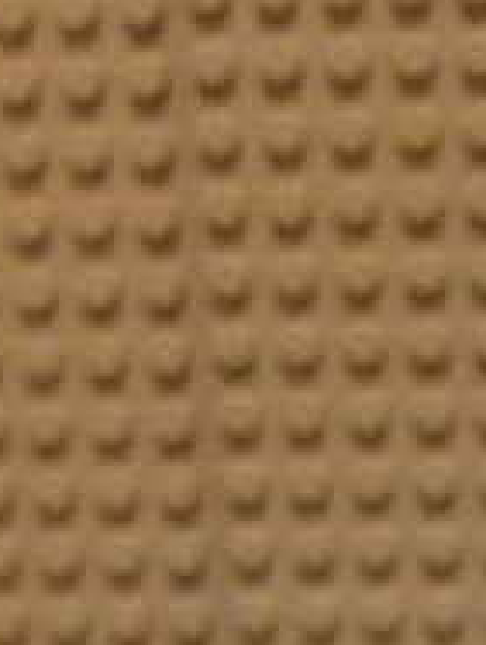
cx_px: 627
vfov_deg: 14.6
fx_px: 2276
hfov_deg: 11.9
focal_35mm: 122
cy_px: 1068
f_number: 2.4
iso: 400
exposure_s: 1/15
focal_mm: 4.28
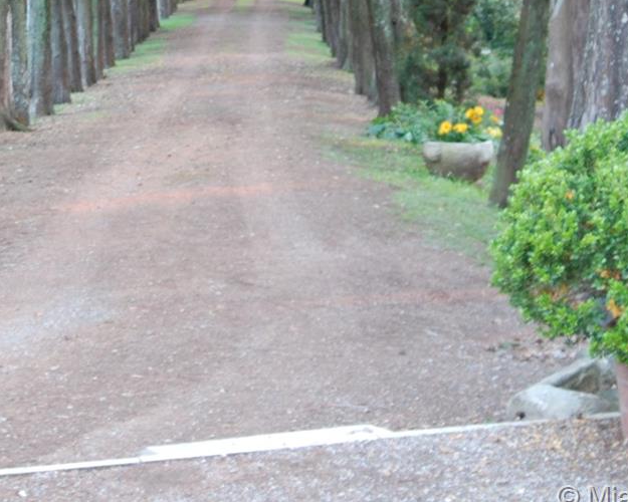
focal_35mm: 101
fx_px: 1877
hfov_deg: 18.7
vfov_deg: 14.9
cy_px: -20
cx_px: 79
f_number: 3.5
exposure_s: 1/8
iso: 400
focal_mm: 28
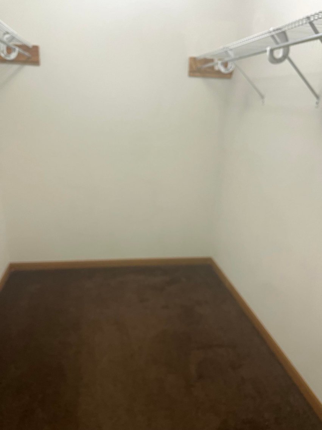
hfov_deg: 53.1
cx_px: 161
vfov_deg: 67.3
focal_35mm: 26
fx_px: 323
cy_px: 215
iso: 125
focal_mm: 5.1
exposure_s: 1/60
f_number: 1.6
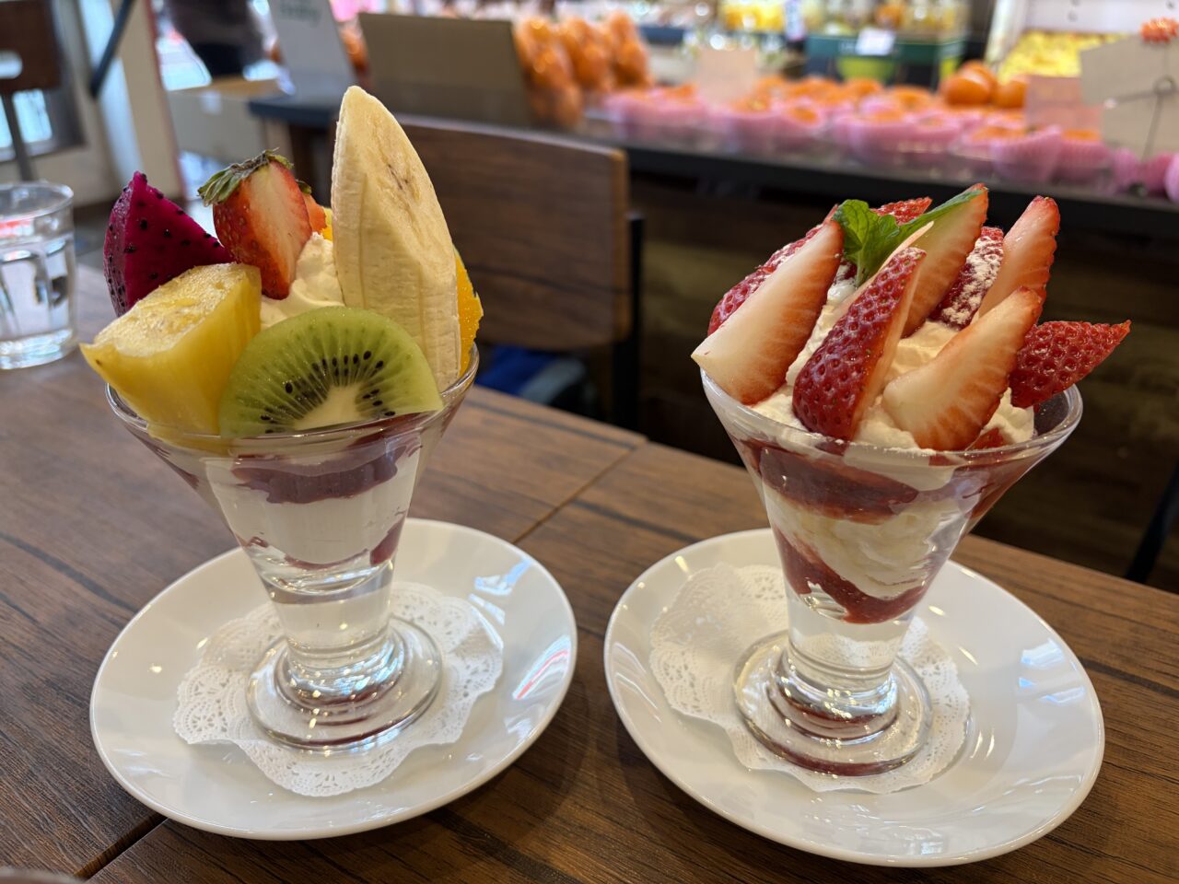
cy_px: 442
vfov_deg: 53.1
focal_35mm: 26
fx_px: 886
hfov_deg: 67.3
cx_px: 590
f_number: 1.6
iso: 100
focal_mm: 5.96
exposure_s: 1/100
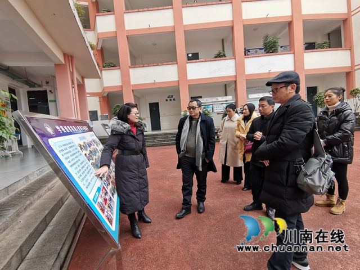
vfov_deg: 74.7
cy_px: 135
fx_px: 177
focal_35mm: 17
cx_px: 180
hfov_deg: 91.0
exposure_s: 1/136
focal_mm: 2.23
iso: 50
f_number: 2.2
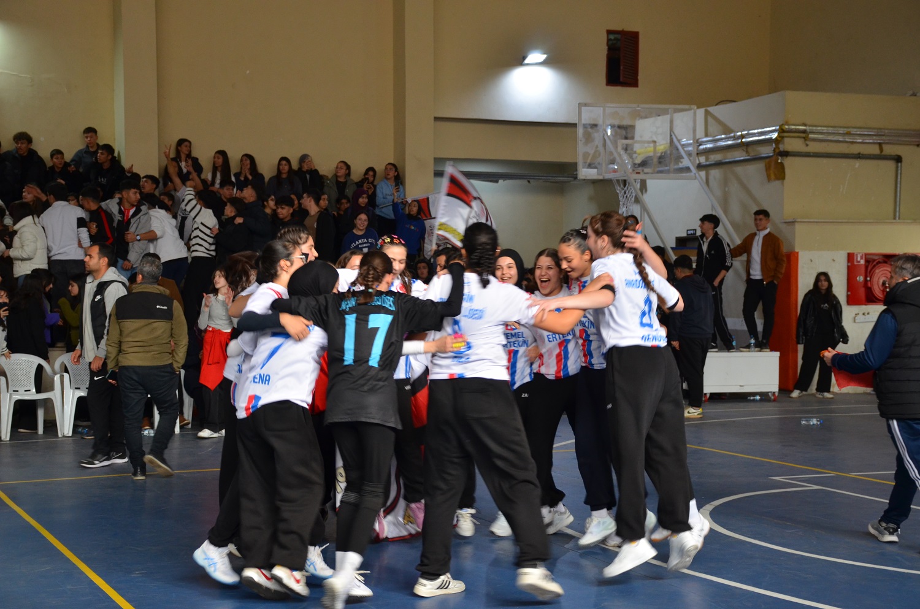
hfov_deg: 33.5
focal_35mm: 60
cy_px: 304
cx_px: 460
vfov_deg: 22.5
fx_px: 1530
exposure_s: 1/60
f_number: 4.5
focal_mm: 40
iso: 800
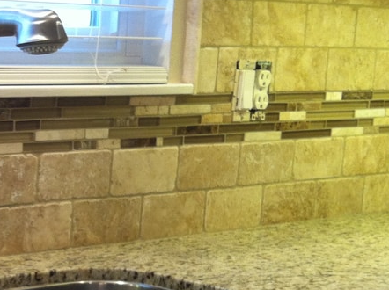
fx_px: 1189
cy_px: 238
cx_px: -97
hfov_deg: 17.6
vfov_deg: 13.8
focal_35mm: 106
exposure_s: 1/17
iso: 80
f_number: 2.8
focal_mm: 3.85
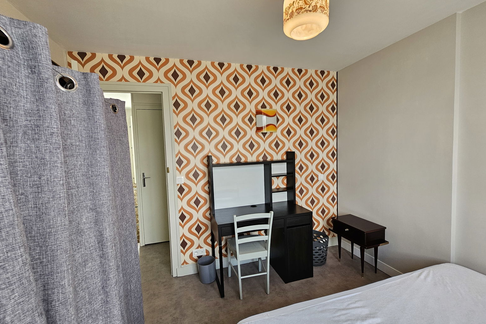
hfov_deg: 104.2
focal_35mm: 14
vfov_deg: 81.2
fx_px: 189
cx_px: 239
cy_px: 160
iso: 80
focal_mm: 2.2
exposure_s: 1/50
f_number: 2.2
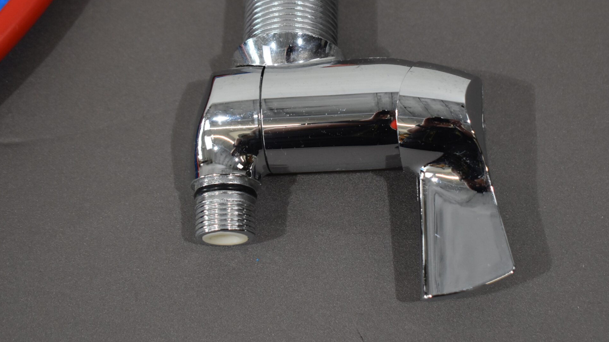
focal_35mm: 84
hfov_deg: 25.3
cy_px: 121
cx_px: 354
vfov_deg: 14.4
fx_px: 1356
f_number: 4.8
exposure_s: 1/200
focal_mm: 40
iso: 800
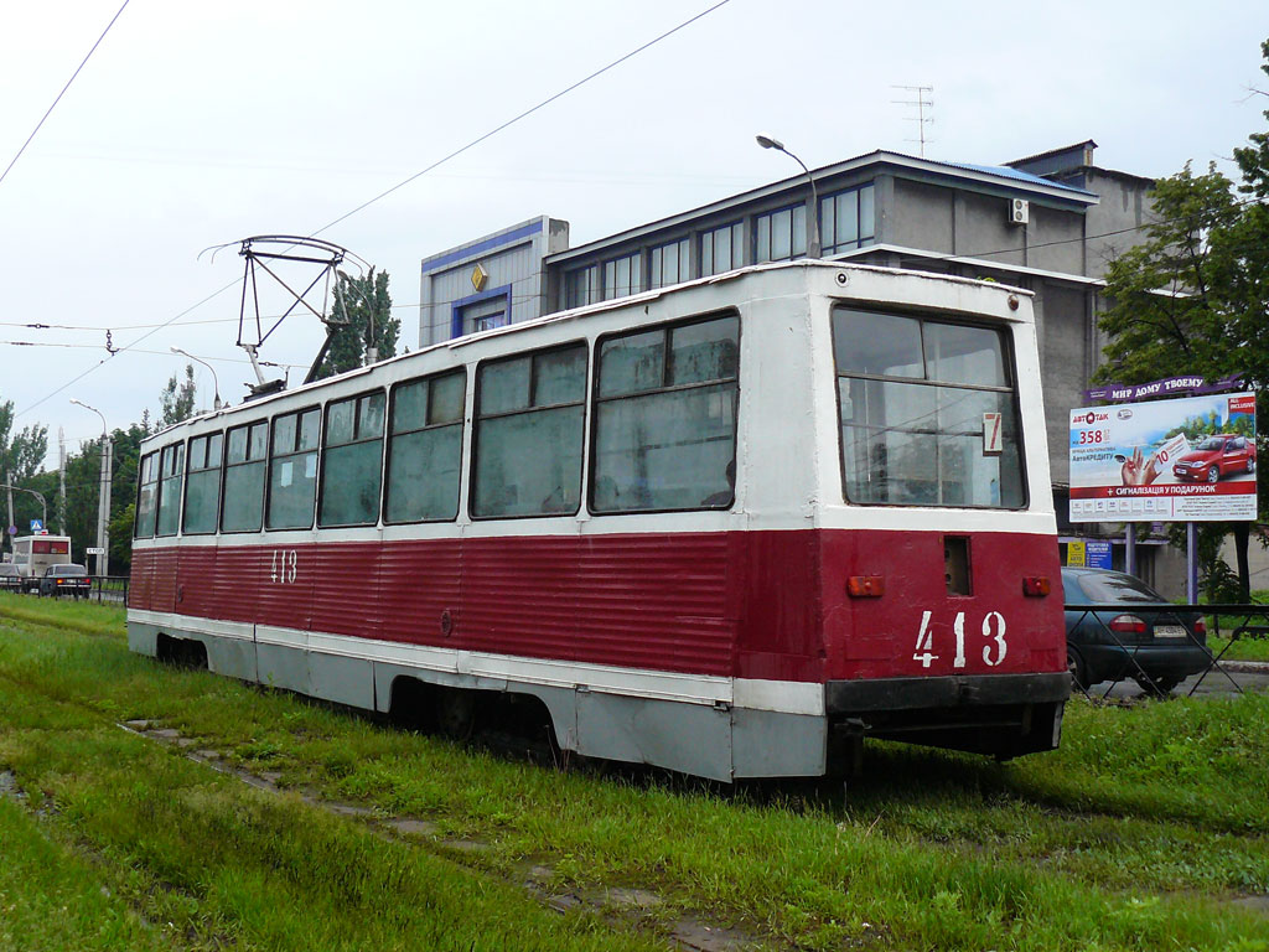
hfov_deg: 51.4
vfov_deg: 39.7
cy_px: 476
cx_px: 634
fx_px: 1320
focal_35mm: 36
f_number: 2.8
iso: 200
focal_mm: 6
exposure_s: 1/500
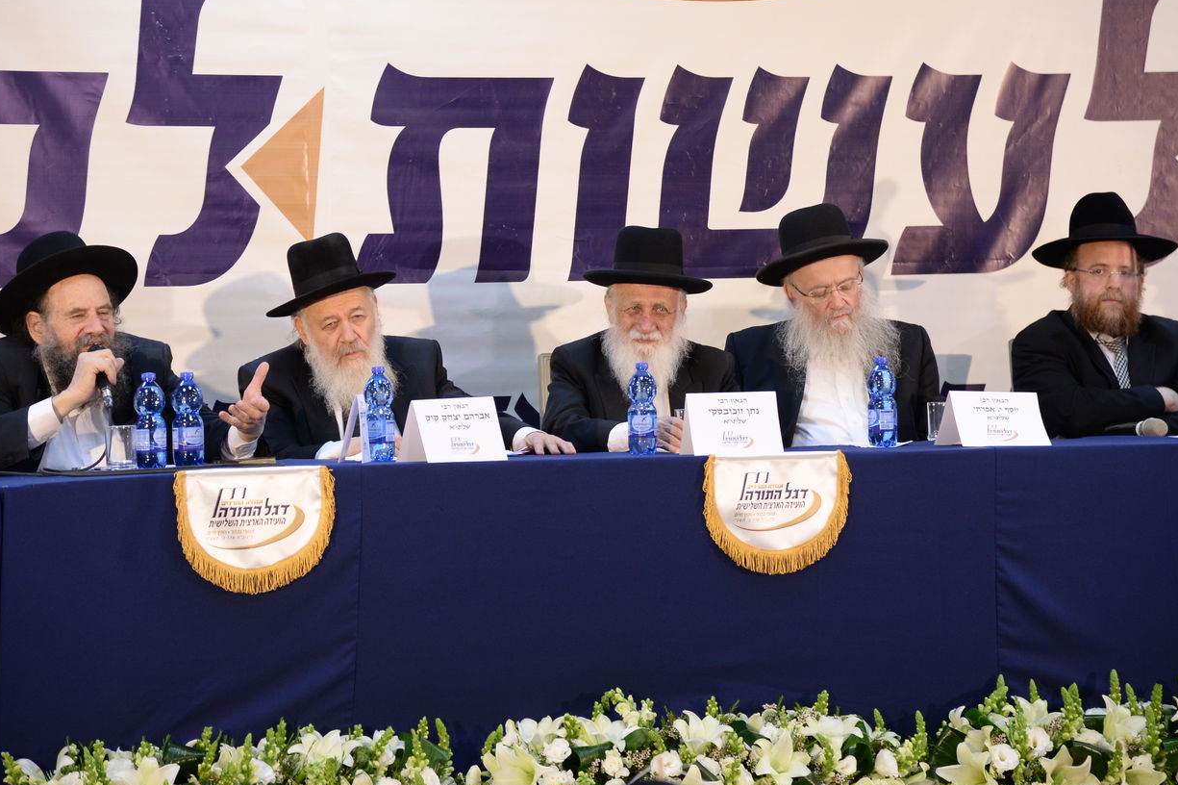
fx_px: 3925
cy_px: 348
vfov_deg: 11.4
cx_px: 583
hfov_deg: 17.1
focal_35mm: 120
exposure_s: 1/80
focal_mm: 105
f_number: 4.5
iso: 1250
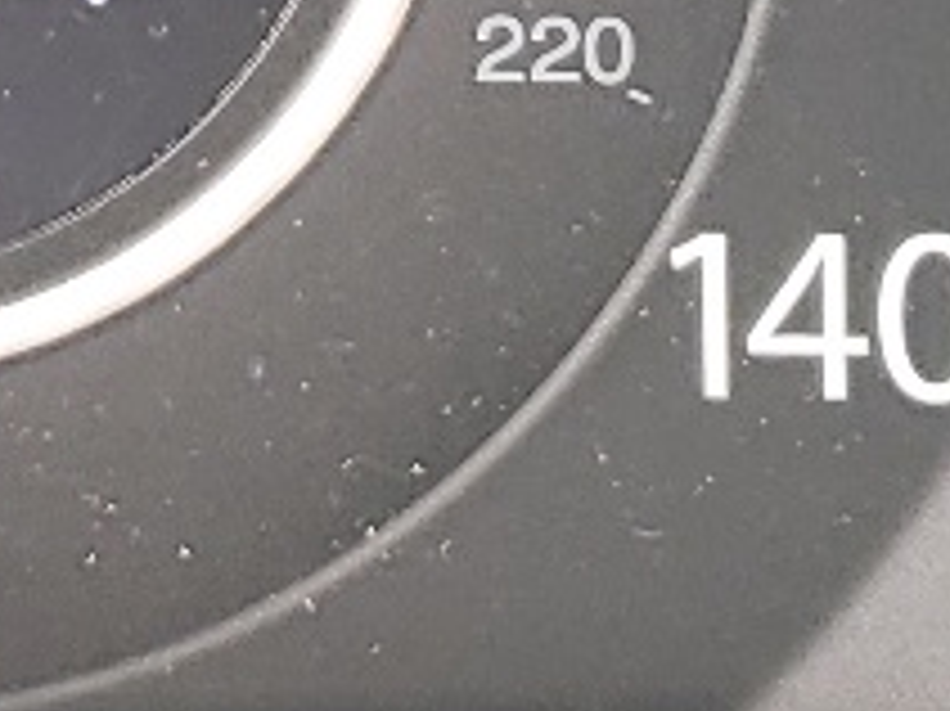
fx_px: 5403
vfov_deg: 7.3
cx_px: -284
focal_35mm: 197
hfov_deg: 9.9
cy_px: -580
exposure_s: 1/60.2
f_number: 1.5
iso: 68
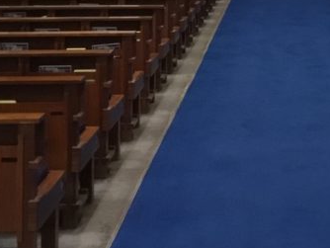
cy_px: -117
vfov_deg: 14.6
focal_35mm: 95
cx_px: 271
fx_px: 906
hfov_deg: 20.4
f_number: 2.4
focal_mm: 3.3
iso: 200
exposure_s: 1/20
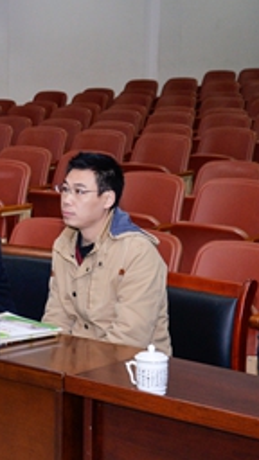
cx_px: -86
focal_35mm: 103
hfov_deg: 11.4
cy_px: 195
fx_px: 1258
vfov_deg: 20.7
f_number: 5
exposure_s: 1/200
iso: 1000
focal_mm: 42
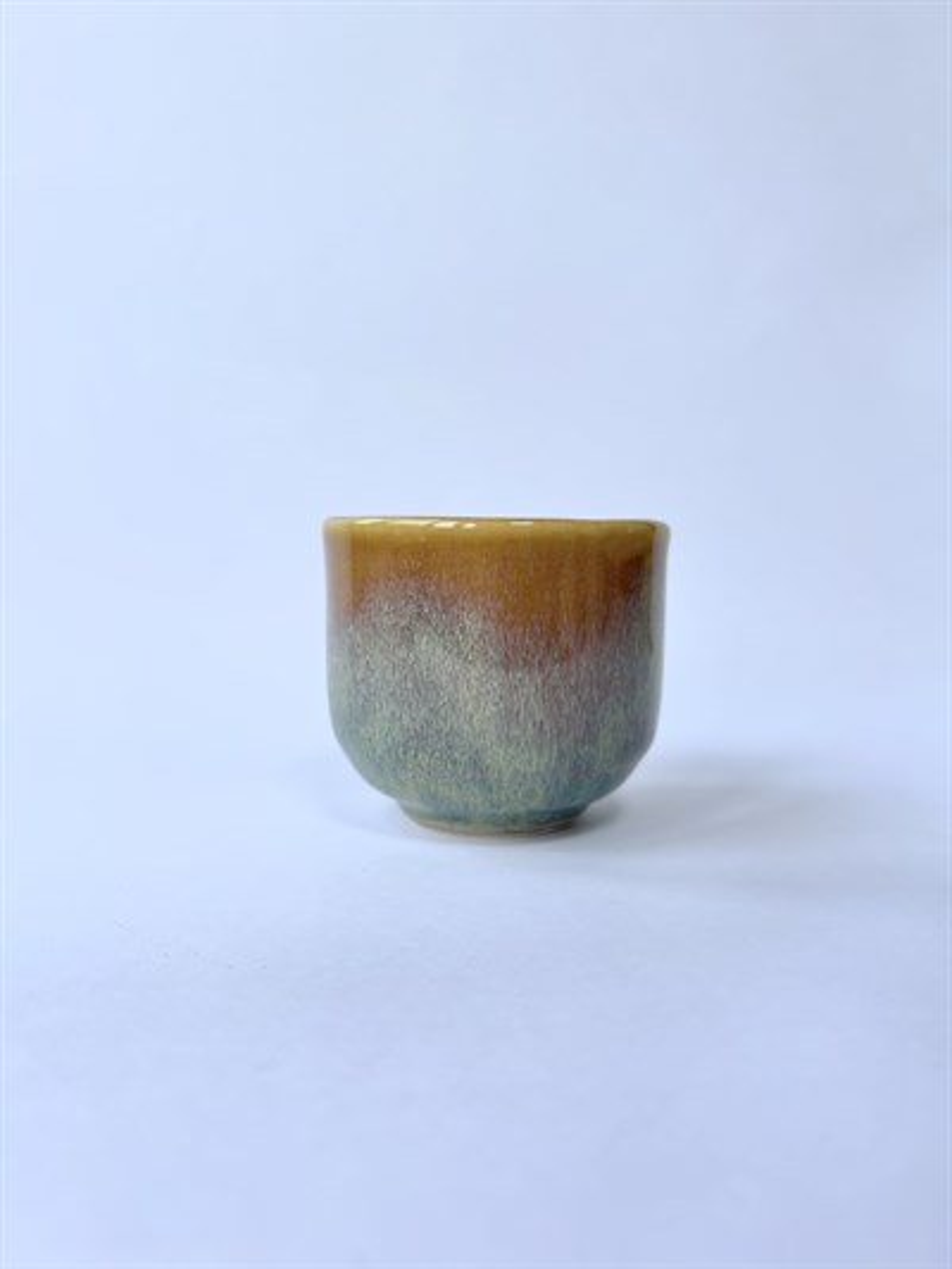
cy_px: 634
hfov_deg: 53.1
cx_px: 476
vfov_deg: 67.3
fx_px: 953
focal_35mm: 26
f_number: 1.5
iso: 50
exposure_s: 1/533
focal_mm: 5.7
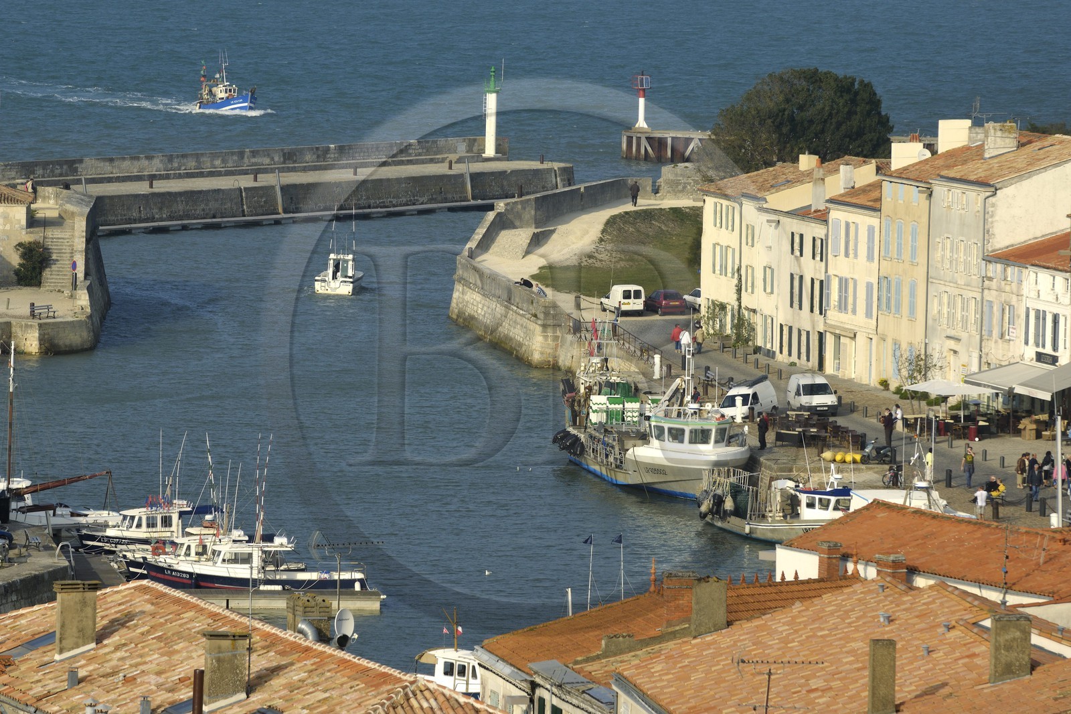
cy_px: 357
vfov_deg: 5.7
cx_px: 536
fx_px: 7138
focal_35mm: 240
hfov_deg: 8.6
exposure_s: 1/400
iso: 100
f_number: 6
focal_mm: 160
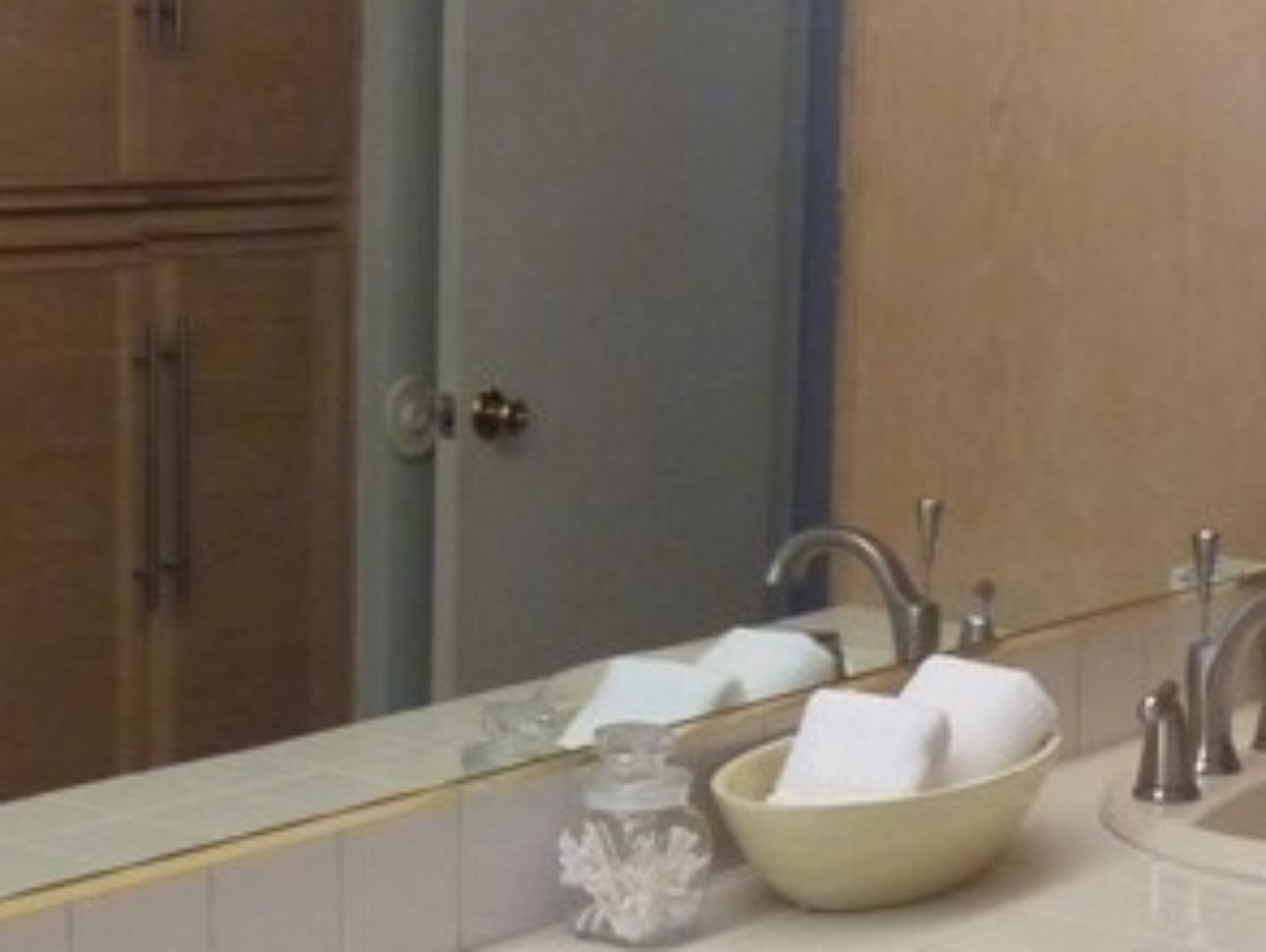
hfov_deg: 22.5
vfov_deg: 17.0
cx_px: 685
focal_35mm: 87
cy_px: 362
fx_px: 3184
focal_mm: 4.5
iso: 400
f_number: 2.8
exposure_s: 1/40
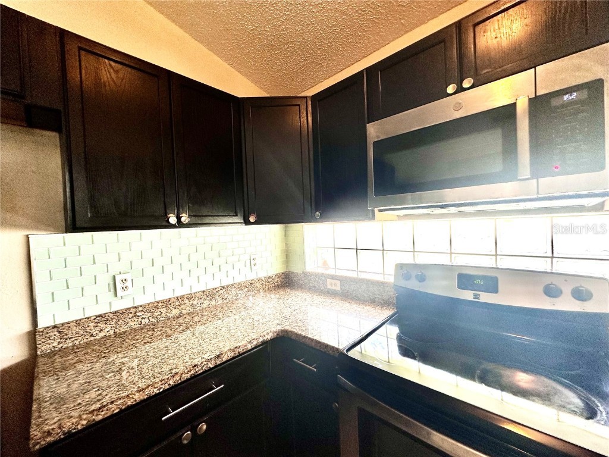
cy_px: 228
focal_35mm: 14
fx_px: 246
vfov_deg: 85.7
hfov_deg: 102.1
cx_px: 304
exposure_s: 1/99
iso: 100
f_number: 2.2
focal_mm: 2.22
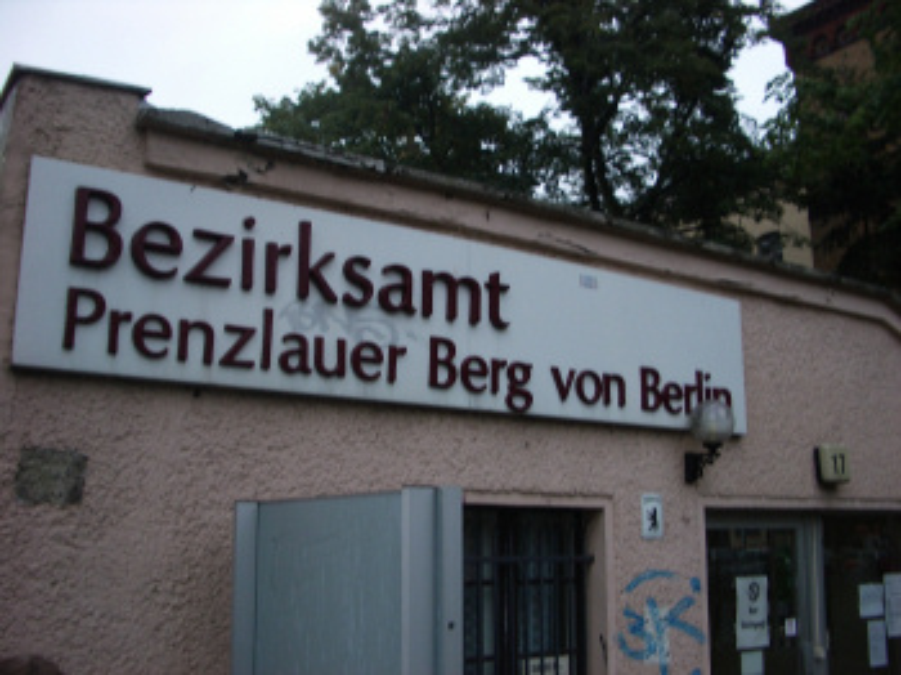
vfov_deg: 40.7
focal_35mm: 35
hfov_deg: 52.7
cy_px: 338
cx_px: 450
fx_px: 910
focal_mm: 5.8
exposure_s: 1/100
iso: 80
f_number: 2.6
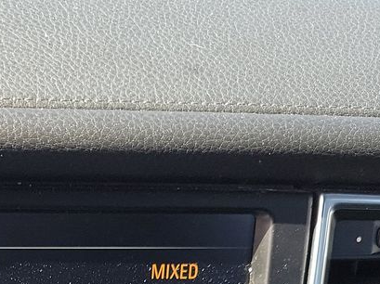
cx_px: -23
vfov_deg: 13.9
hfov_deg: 20.1
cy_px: 512
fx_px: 1031
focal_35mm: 94
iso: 91
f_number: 1.8
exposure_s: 1/120
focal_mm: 6.7
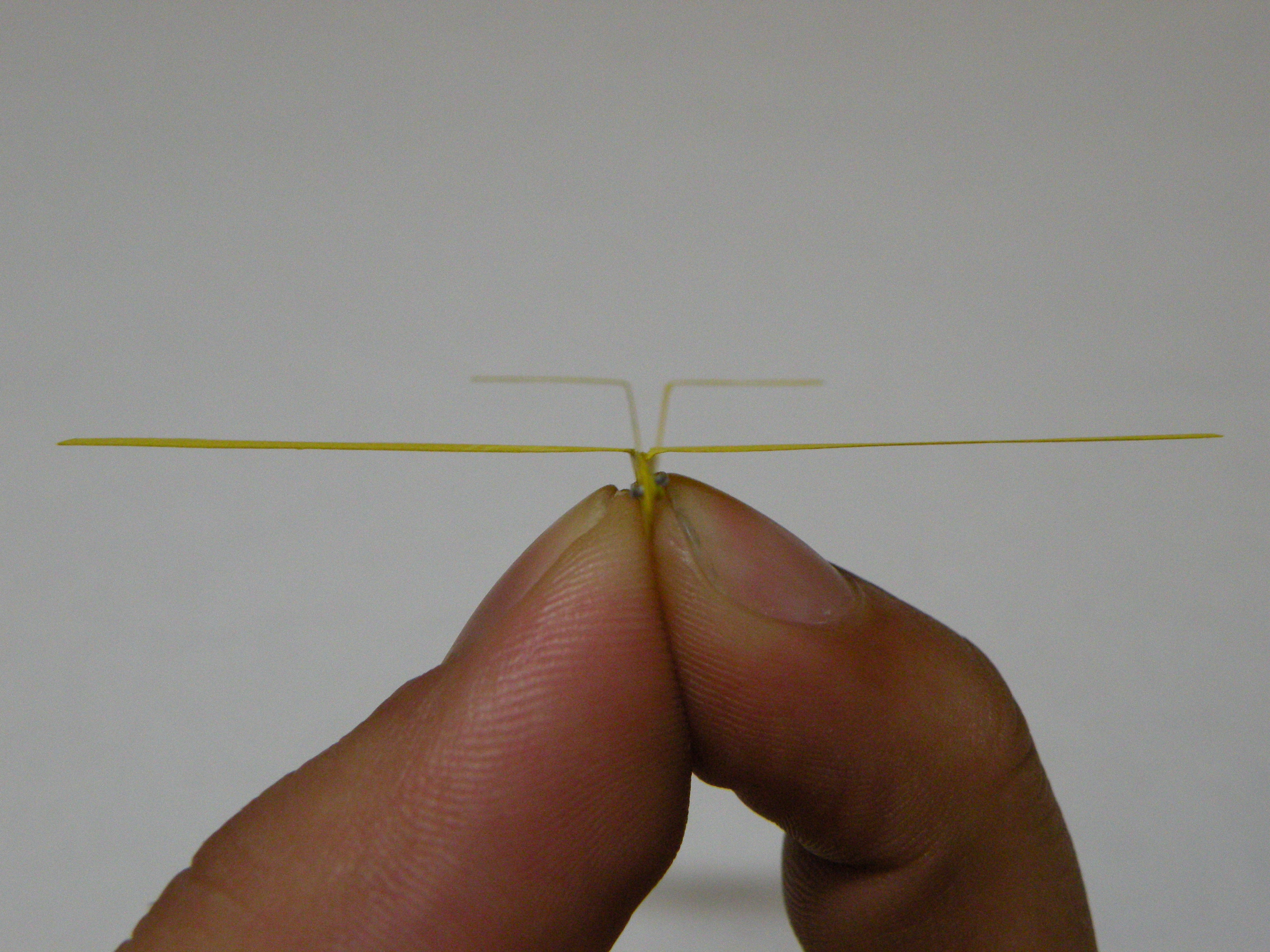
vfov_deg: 26.1
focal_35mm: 56
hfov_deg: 34.3
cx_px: 635
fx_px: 2055
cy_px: 476
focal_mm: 9.8
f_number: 3.5
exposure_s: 1/62.8
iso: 341
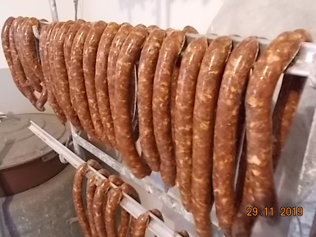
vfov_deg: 45.5
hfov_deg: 58.3
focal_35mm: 31
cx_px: 156
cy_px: 118
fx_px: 283
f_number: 3.4
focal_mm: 5.3
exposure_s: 1/2
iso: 320
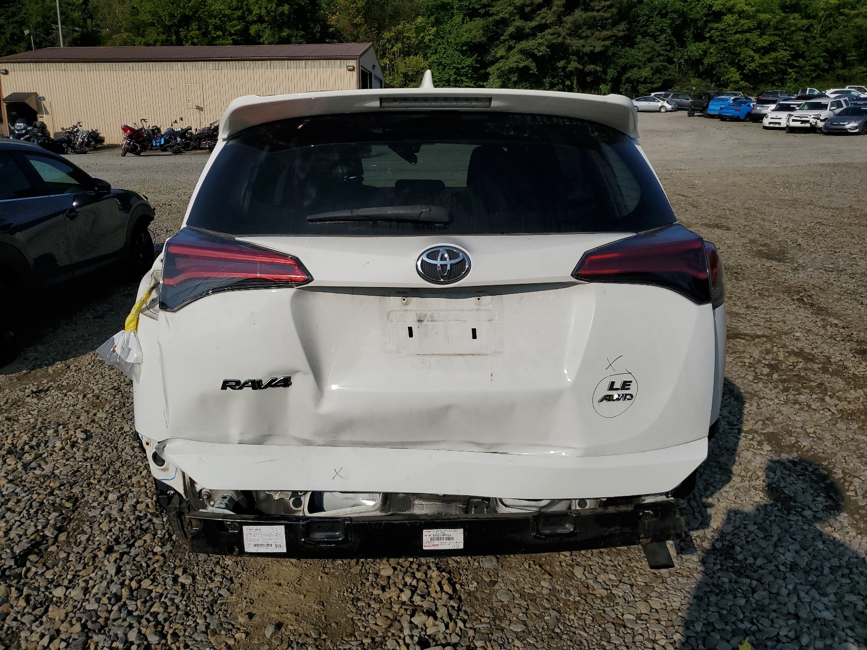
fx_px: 651
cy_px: 325
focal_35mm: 26
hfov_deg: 67.3
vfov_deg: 53.1
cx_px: 434
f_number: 1.5
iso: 52
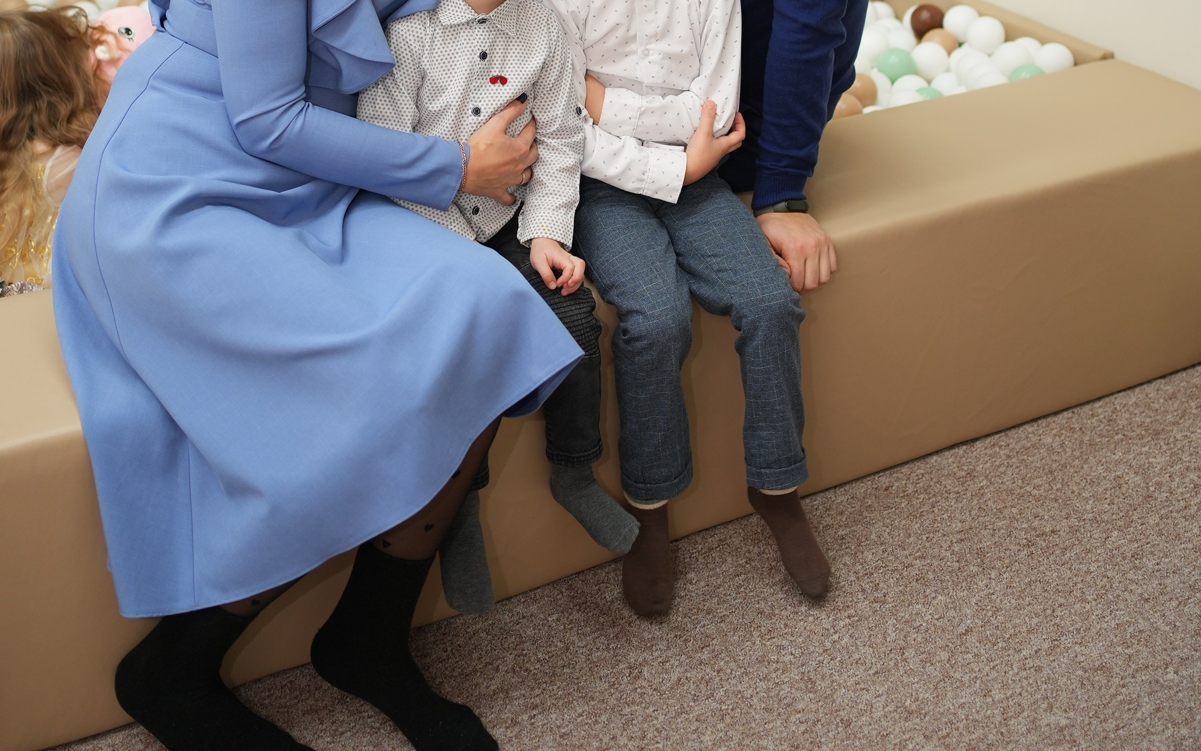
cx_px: 604
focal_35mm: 54
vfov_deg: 22.7
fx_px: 1768
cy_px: -60
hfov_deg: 37.5
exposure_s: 1/200
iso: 500
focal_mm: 35
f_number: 2.2
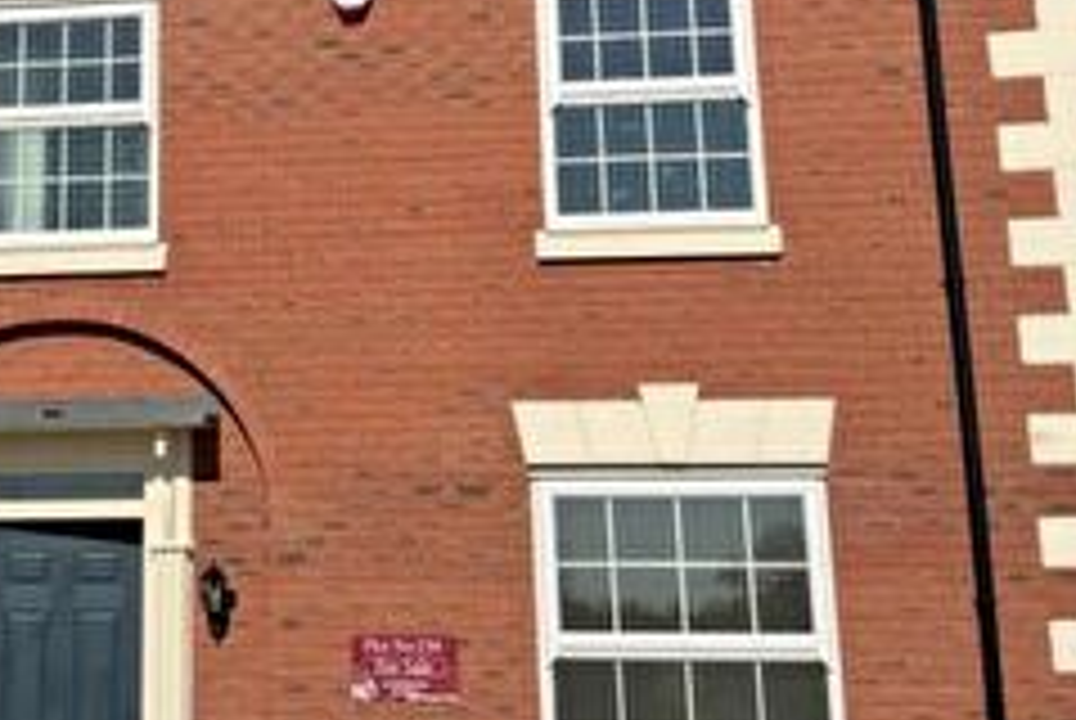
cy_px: 29
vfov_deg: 18.3
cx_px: 207
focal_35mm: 73
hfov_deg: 27.1
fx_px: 2185
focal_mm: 6.76
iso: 80
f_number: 1.78
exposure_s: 1/9091
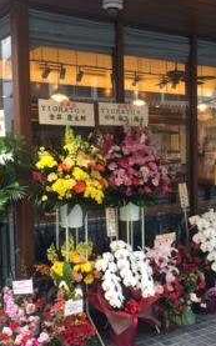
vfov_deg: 40.3
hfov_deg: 25.5
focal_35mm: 50
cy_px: 176
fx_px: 471
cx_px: 160
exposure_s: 1/30
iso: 40
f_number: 2.2
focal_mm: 4.15
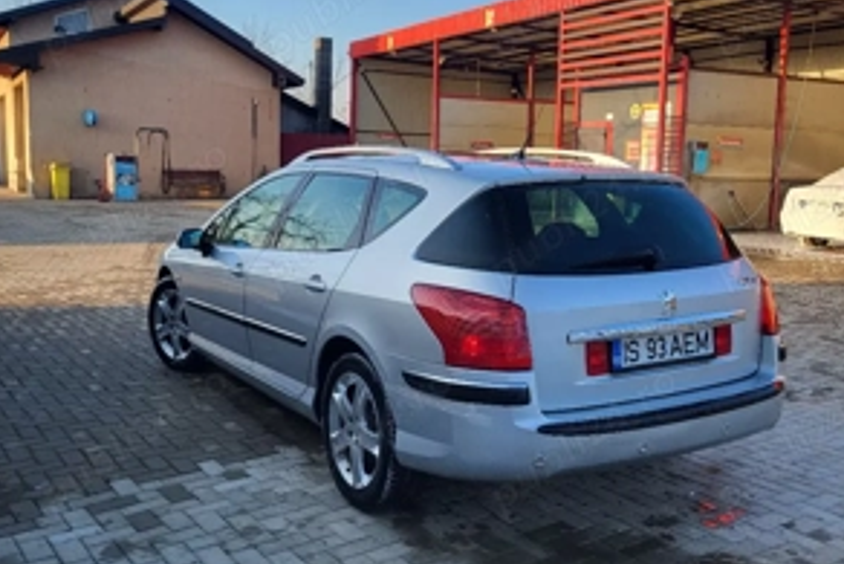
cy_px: 249
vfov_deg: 35.9
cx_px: 416
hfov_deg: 51.9
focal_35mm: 37
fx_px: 868
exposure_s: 1/476
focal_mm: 5.4
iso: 40
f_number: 1.8
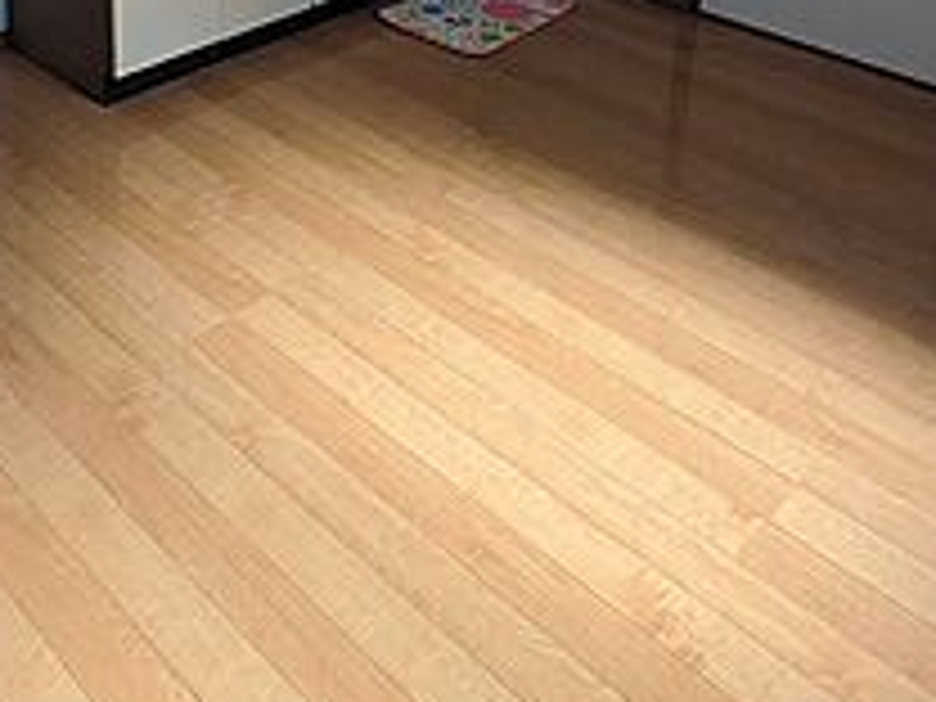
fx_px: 1163
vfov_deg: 28.5
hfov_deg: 43.1
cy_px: -171
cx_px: 299
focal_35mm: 43
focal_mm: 1.83
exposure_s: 1/594
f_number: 2.2
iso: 58
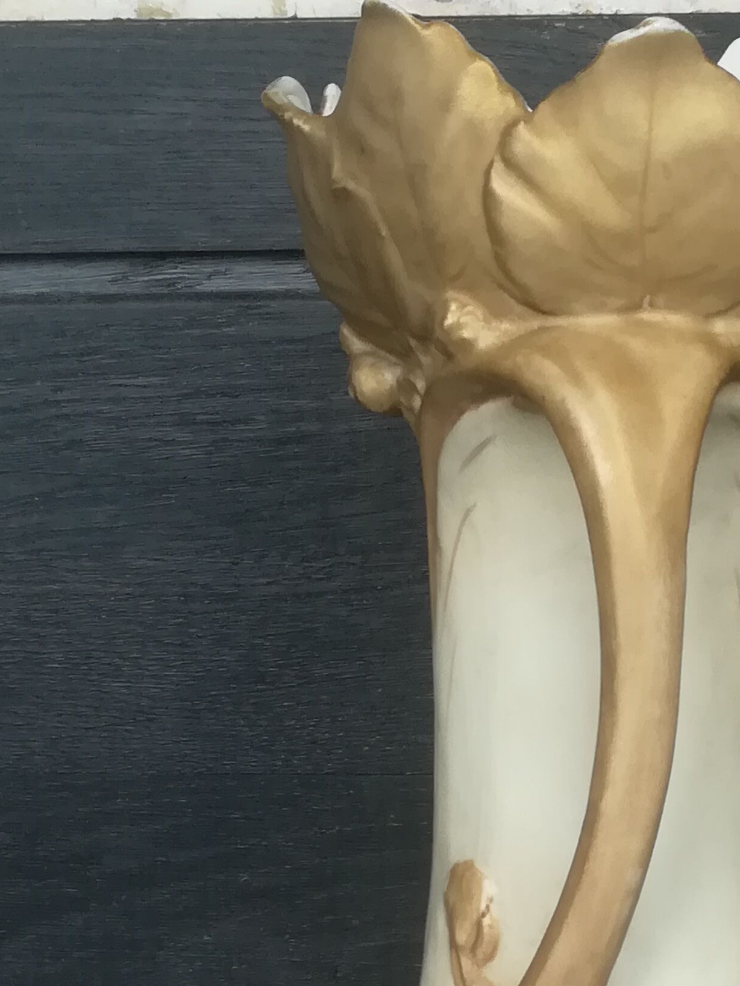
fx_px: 2280
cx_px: 600
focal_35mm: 80
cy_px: 1100
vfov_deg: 22.9
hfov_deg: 18.3
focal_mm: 3.83
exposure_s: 1/33.3
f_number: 2.2
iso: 100
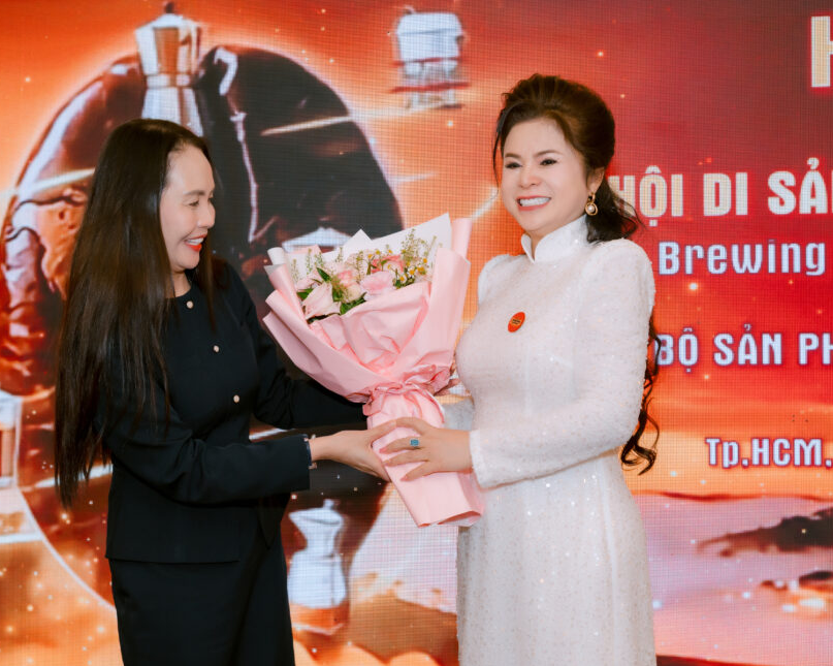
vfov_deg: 27.0
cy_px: 328
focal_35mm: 56
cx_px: 356
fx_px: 1386
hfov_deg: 33.4
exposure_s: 1/125
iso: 1250
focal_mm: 47.2
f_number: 6.3
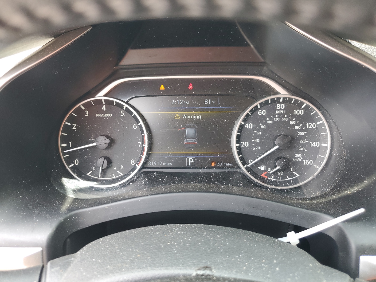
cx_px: 188
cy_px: 141
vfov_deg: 53.1
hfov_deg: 67.3
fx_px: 282
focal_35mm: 26
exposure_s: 1/60.2
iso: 51
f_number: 1.5
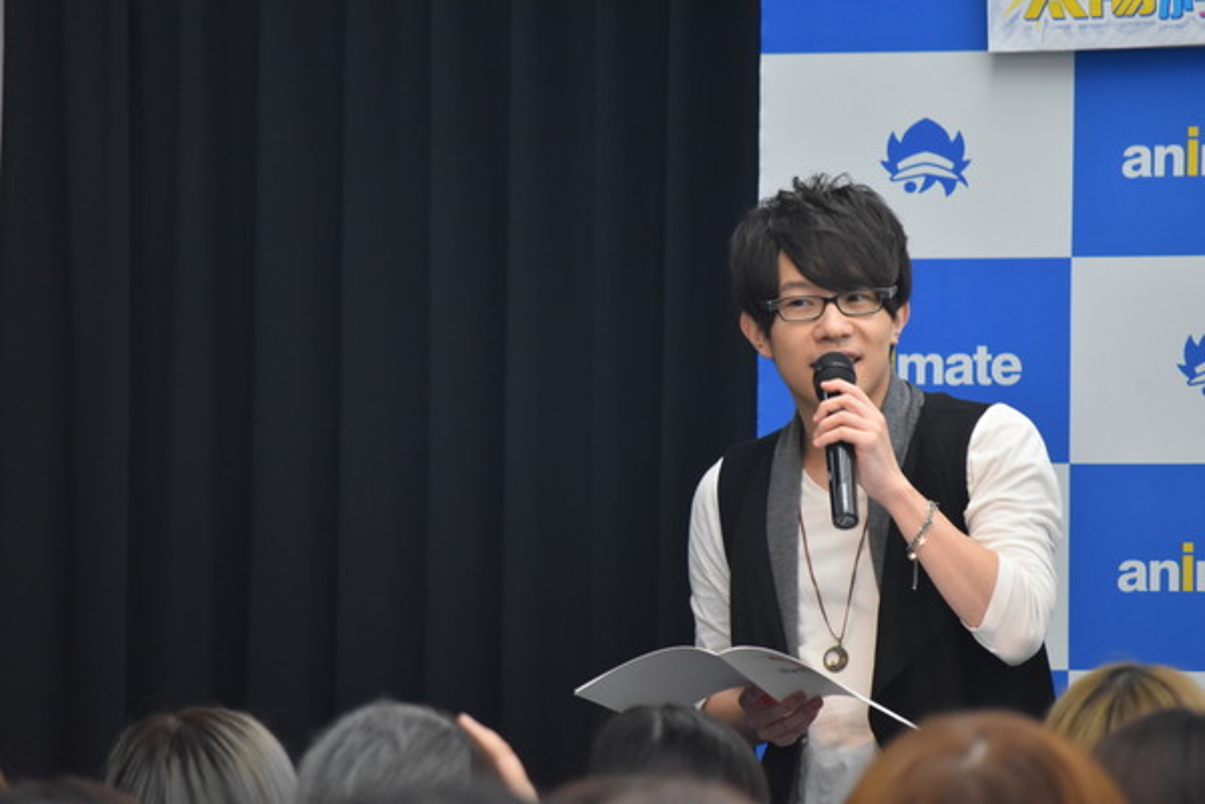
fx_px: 10041
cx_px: 602
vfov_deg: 4.6
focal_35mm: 300
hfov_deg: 6.9
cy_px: 402
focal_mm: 200
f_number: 5.6
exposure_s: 1/125
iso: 1400
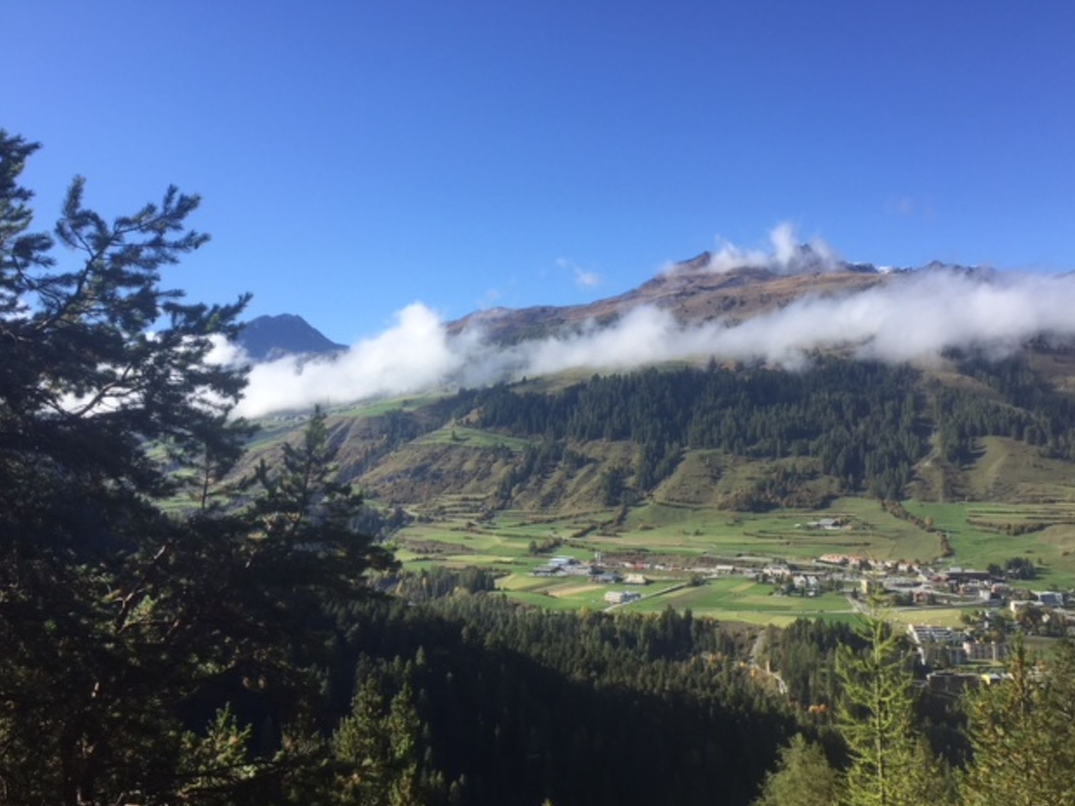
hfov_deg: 60.0
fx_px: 932
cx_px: 547
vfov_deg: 46.8
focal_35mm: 30
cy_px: 399
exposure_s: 1/1199
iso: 32
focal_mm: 4.15
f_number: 2.2
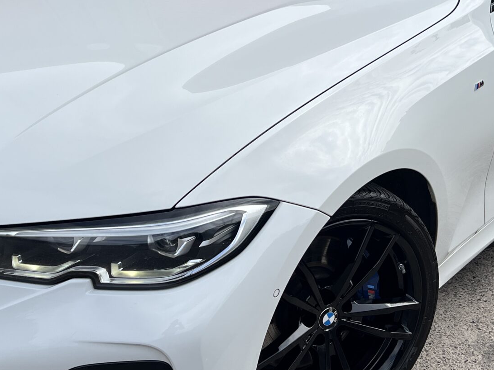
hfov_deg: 31.7
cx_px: 245
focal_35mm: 61
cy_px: 137
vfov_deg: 24.0
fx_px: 870
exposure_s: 1/3831
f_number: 1.5
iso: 50
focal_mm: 5.7
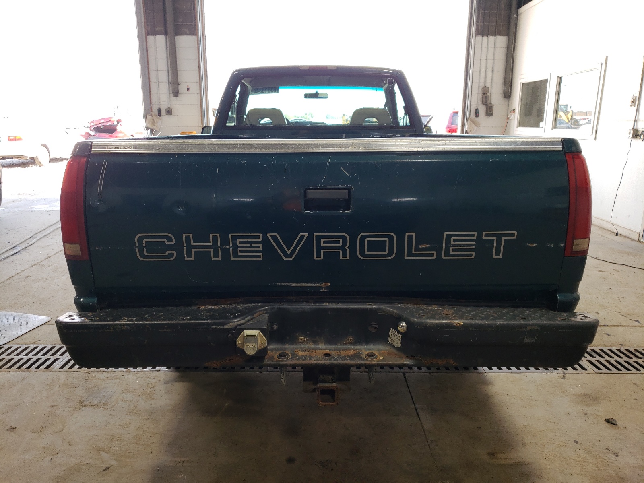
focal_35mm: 26
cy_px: 242
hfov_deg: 67.3
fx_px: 484
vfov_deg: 53.1
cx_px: 322
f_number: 1.5
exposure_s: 1/125
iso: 50
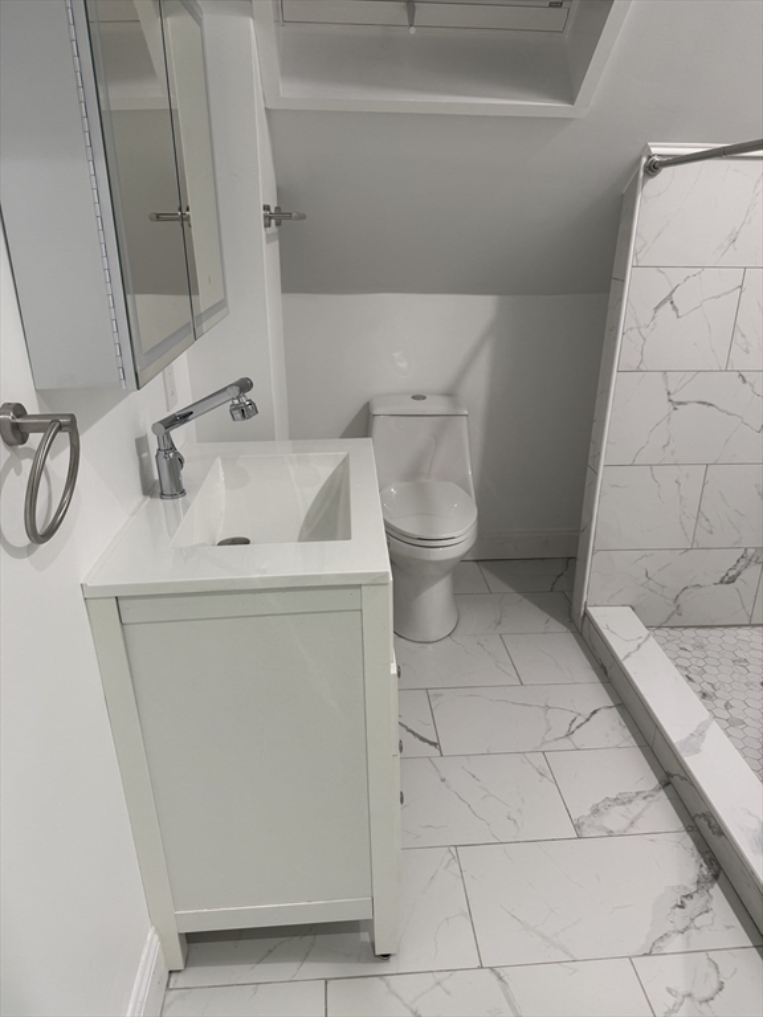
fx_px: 705
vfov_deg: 71.6
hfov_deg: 56.8
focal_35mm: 24
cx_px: 382
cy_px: 508
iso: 125
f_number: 1.78
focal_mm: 6.76
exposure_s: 1/60
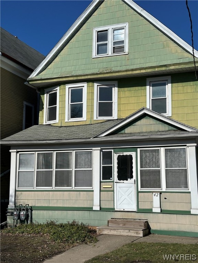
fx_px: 366
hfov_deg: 30.3
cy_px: 132
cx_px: 99
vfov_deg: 39.7
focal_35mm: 48
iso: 64
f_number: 1.78
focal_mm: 6.86
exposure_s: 1/10870
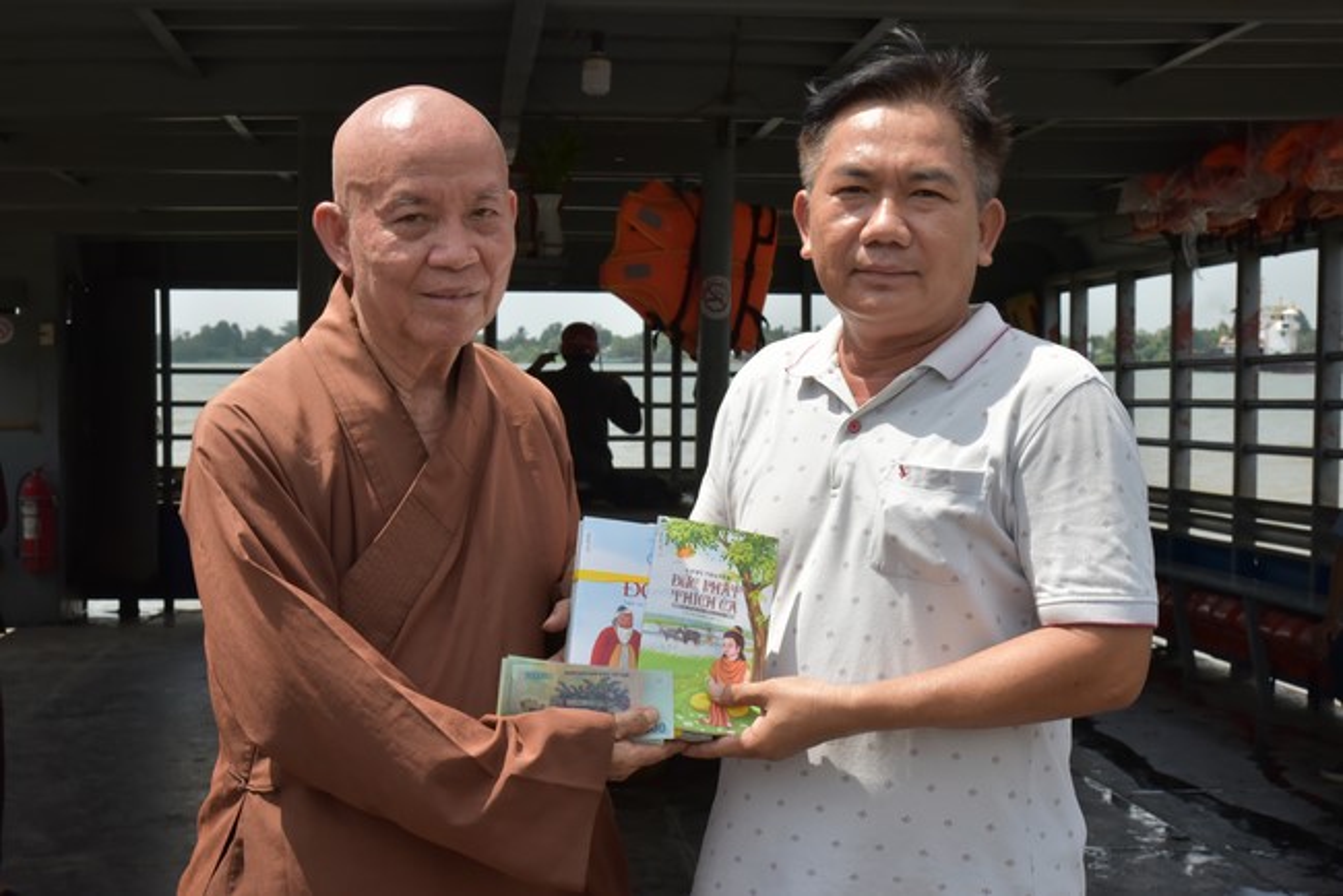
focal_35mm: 62
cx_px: 672
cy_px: 448
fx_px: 2314
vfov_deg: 21.9
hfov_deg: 32.4
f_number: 14
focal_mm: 62
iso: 1600
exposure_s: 1/800
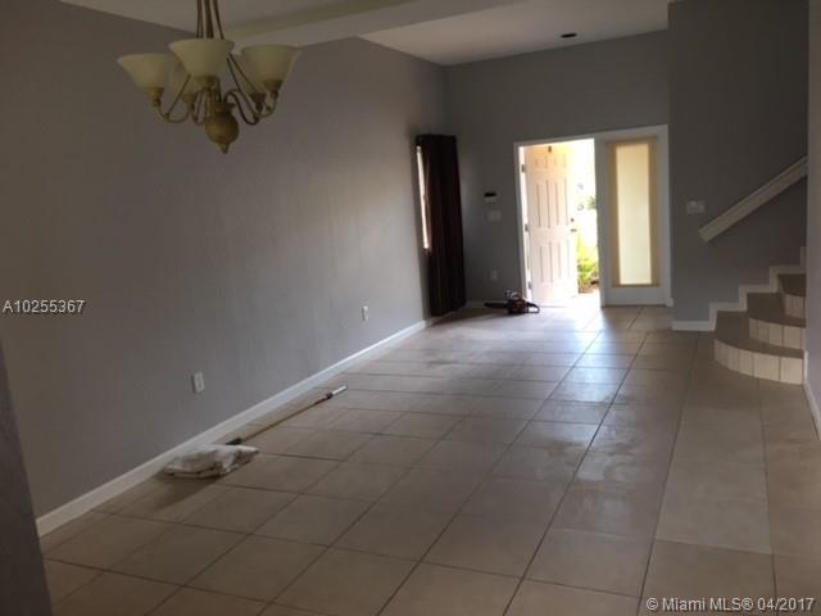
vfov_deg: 48.2
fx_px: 688
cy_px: 308
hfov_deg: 61.7
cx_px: 410
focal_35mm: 29
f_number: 2.2
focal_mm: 4.15
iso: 50
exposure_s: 1/30
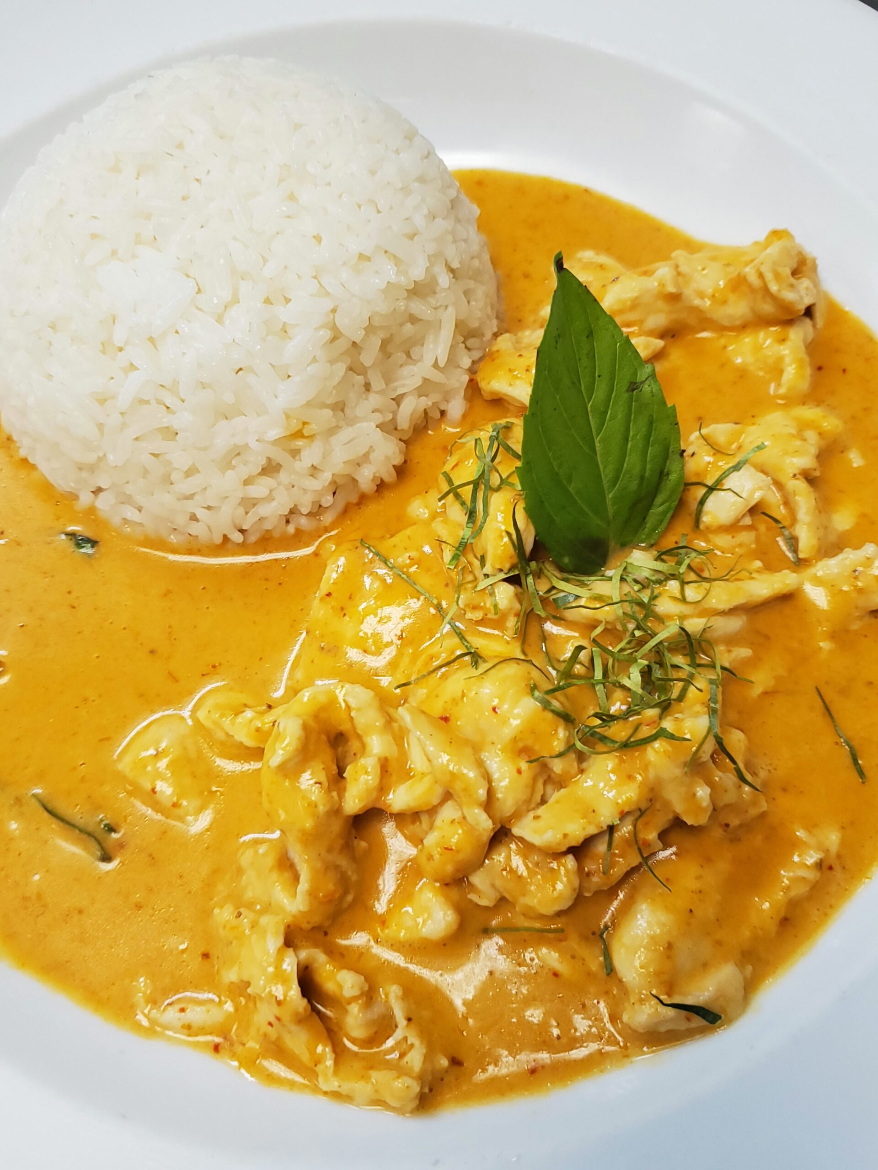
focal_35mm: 26
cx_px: 439
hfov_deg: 53.1
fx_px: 879
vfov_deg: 67.3
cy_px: 585
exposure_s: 1/60
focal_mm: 4.3
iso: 64
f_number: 1.5
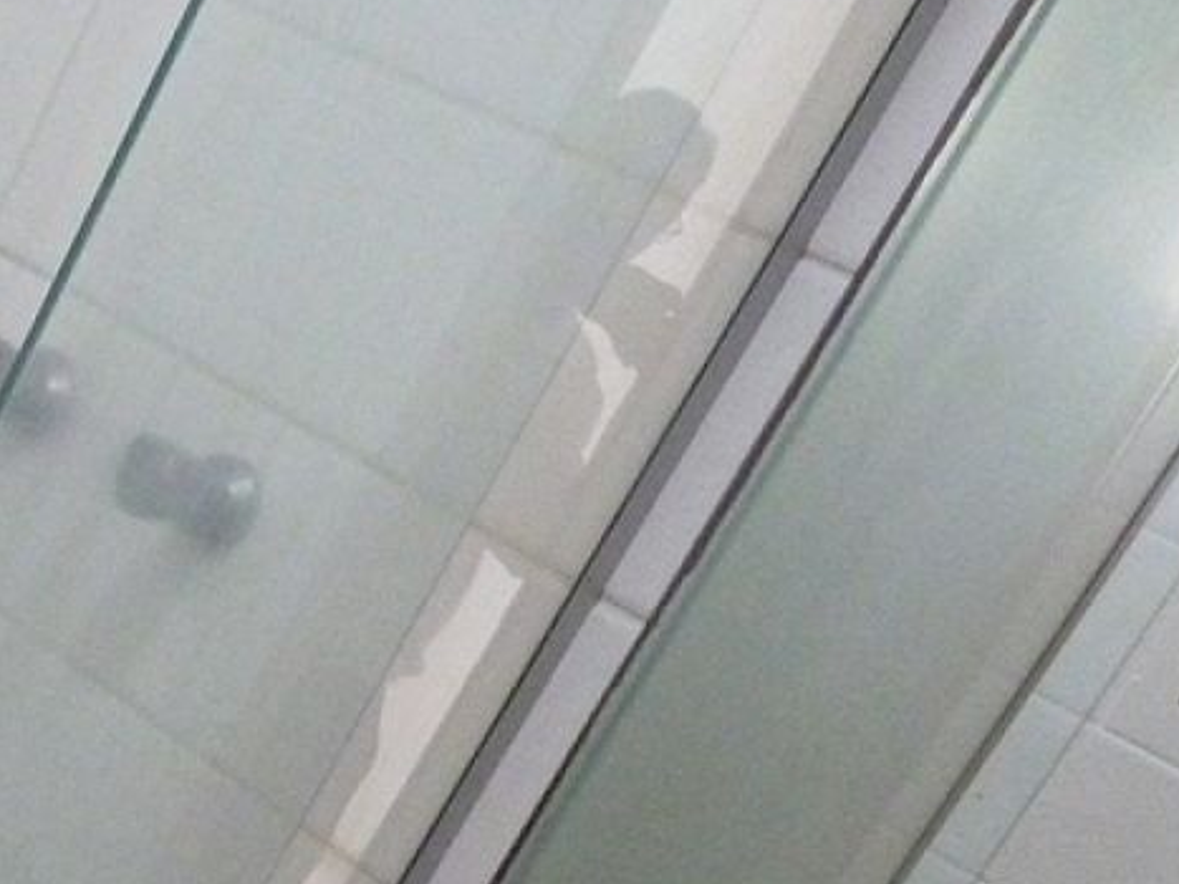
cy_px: 1172
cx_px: -288
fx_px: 2520
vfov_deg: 18.4
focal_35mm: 74
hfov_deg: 23.7
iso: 640
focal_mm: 4.4
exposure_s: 1/60
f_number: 3.3
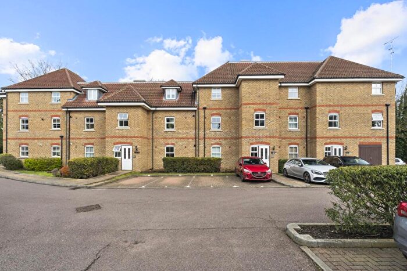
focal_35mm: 16
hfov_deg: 96.7
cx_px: 204
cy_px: 136
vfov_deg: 73.8
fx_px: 181
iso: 320
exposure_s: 1/125
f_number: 8
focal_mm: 16
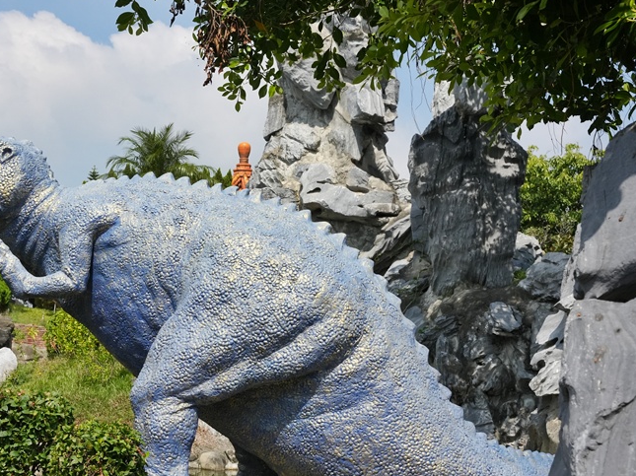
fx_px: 1030
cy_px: 277
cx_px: 161
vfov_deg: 26.0
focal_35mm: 56
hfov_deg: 33.7
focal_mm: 36.7
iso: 1600
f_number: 10
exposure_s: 1/3200
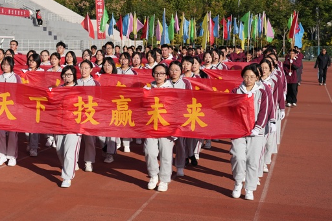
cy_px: 82
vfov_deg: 15.9
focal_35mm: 86
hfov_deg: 23.2
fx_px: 793
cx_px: 49
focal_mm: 44
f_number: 7.1
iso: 320
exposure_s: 1/1250
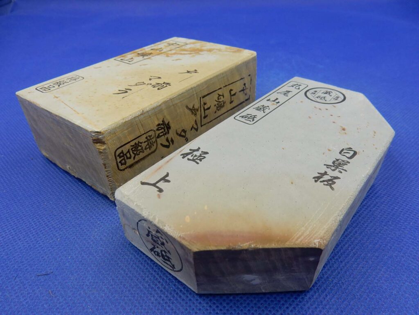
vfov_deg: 54.9
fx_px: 303
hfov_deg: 69.4
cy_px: 158
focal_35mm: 25
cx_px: 210
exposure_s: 1/100
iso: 125
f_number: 3.7
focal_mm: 4.5
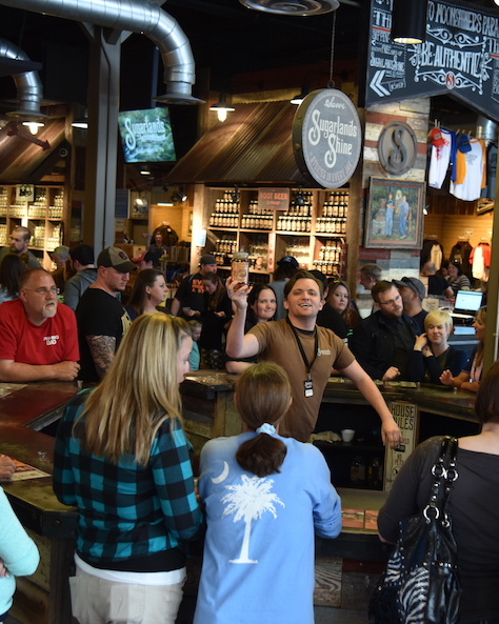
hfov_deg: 26.6
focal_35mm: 57
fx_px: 1053
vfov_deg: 33.0
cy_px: 310
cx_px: 298
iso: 2000
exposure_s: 1/80
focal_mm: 40
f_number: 4
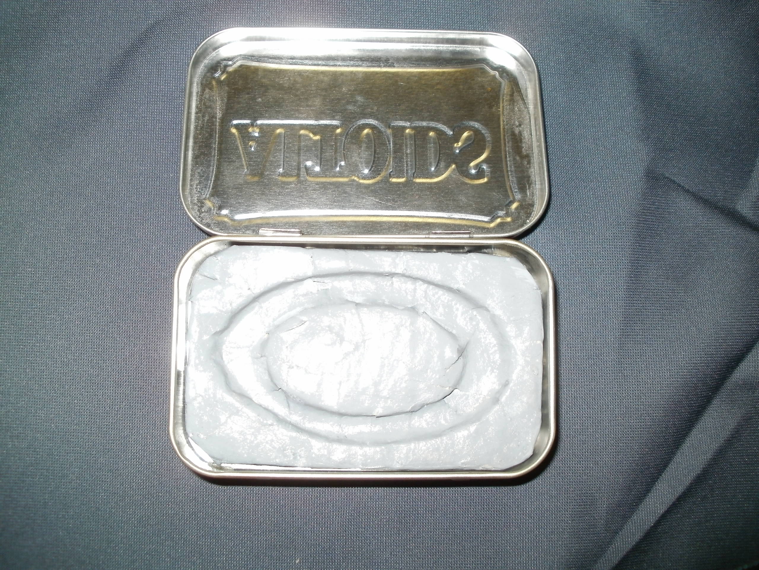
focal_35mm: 36
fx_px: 789
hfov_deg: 51.4
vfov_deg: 39.7
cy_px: 285
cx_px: 380
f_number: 3.5
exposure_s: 1/30
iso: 125
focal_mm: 6.3
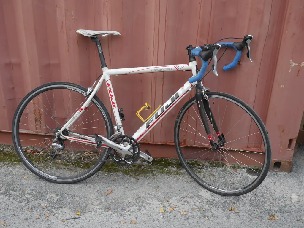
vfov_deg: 36.0
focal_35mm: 40
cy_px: 114
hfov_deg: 46.8
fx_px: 351
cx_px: 152
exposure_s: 1/125
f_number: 5
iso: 200
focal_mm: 20
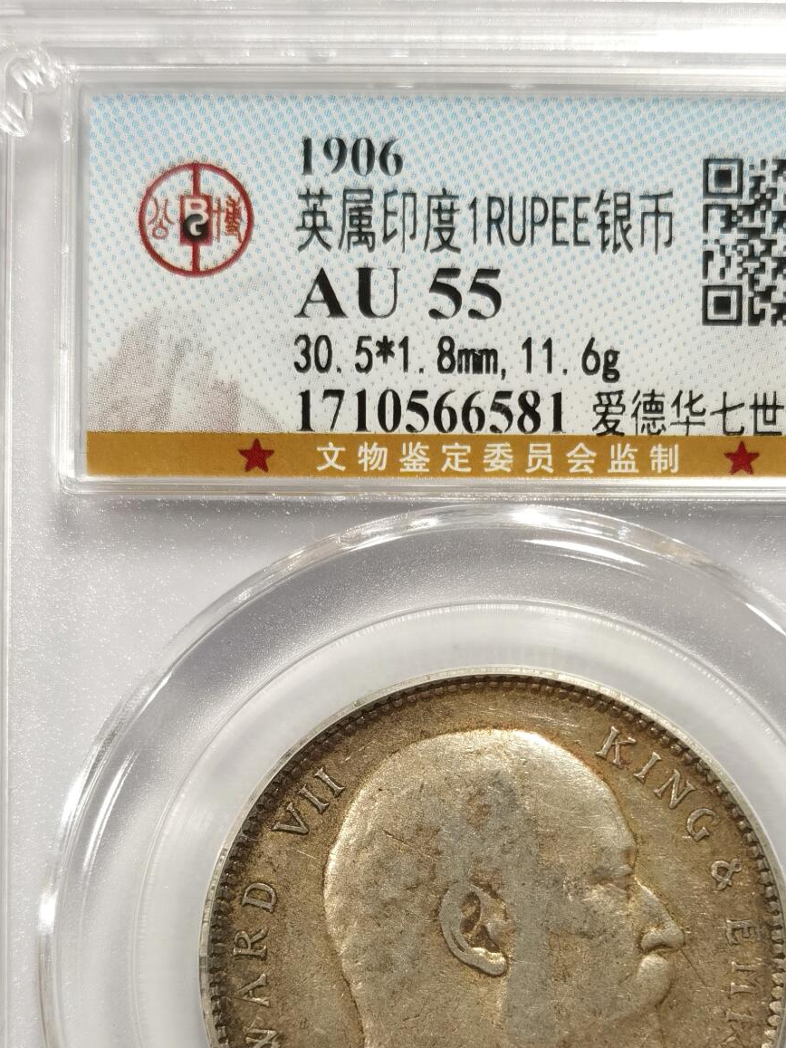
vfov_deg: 23.1
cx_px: 505
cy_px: 749
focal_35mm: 84
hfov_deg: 17.5
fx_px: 2543
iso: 125
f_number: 16
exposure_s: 1/100
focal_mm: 5.56
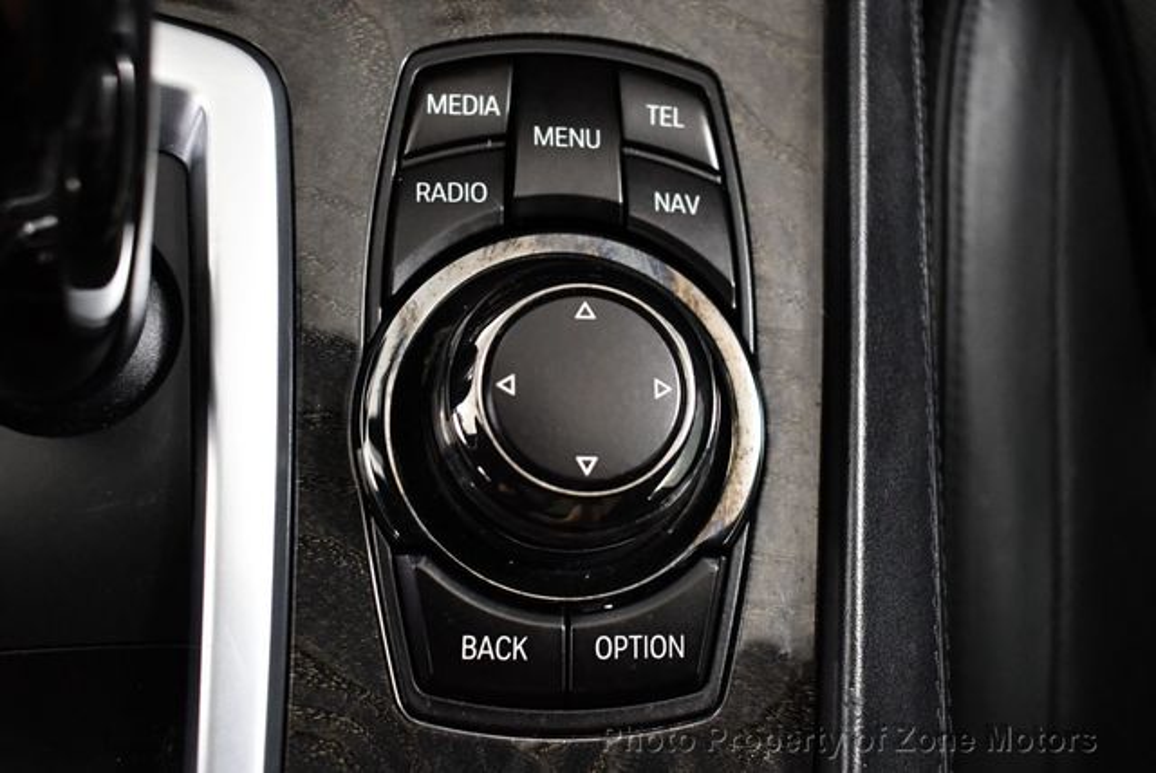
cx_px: 578
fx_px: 1414
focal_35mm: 44
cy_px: 386
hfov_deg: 44.5
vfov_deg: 30.6
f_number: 3.8
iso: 3200
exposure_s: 1/80
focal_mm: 22
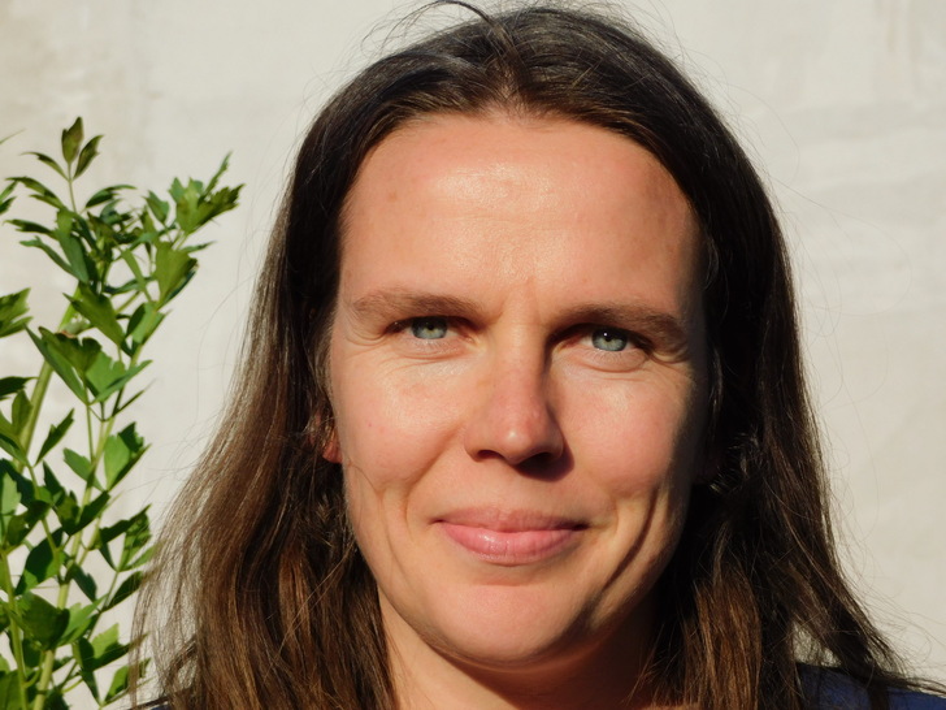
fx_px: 3662
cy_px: 355
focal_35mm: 134
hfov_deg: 14.7
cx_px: 473
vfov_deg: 11.1
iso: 125
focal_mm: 23.7
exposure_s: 1/640
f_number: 5
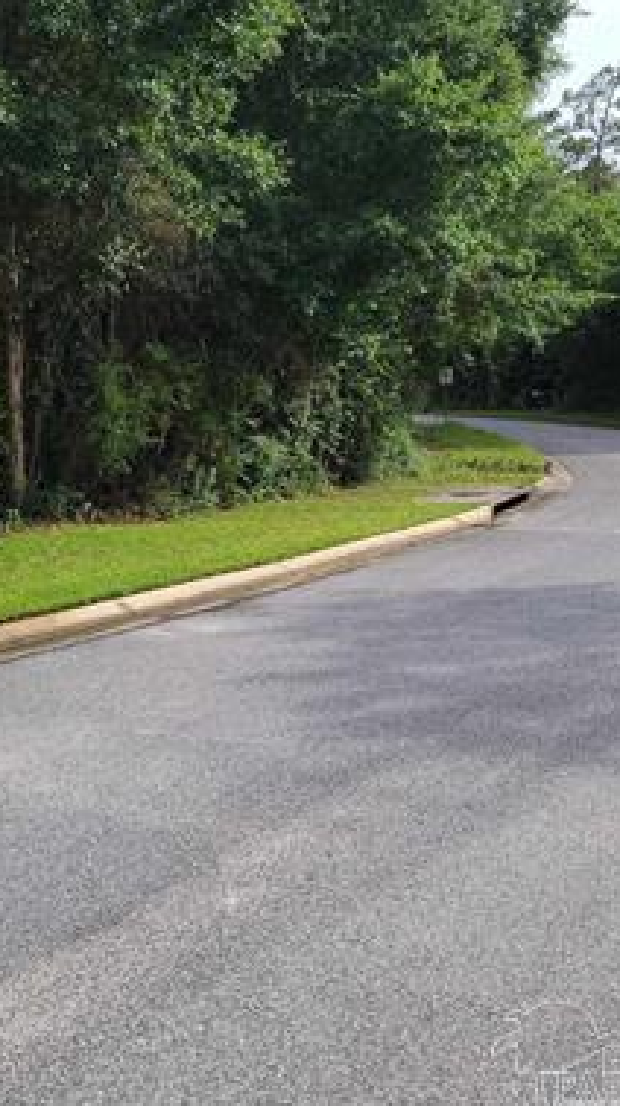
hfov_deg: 32.6
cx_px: 228
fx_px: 1055
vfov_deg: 55.0
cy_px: 456
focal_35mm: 36
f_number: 1.8
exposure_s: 1/1414
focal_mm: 5.4
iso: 40
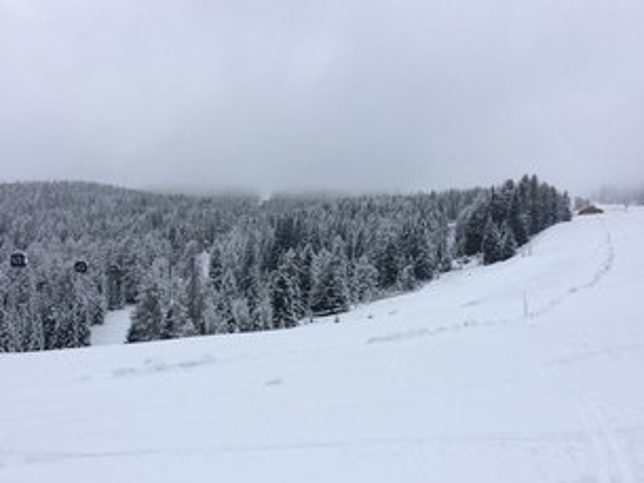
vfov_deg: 37.5
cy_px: 308
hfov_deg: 48.9
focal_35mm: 38
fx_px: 707
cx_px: 304
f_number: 2.2
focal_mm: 4.15
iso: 32
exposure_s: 1/1208
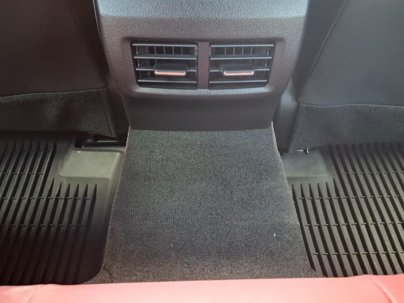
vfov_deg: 51.4
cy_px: 152
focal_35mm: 27
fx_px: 315
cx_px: 202
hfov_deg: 65.3
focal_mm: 3.58
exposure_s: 1/17
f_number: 1.9
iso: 500
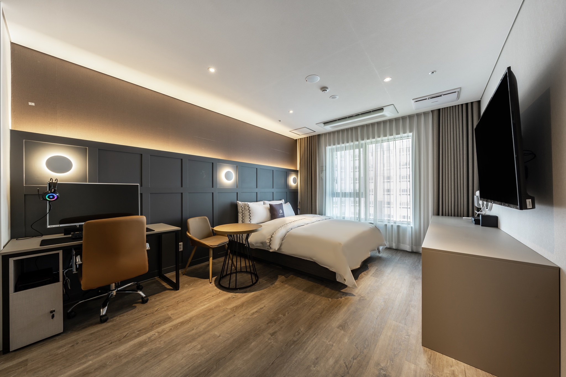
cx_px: 283
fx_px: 189
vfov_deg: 90.0
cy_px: 188
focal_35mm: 12
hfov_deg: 112.6
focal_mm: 12
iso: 100
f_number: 10
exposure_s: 1/3
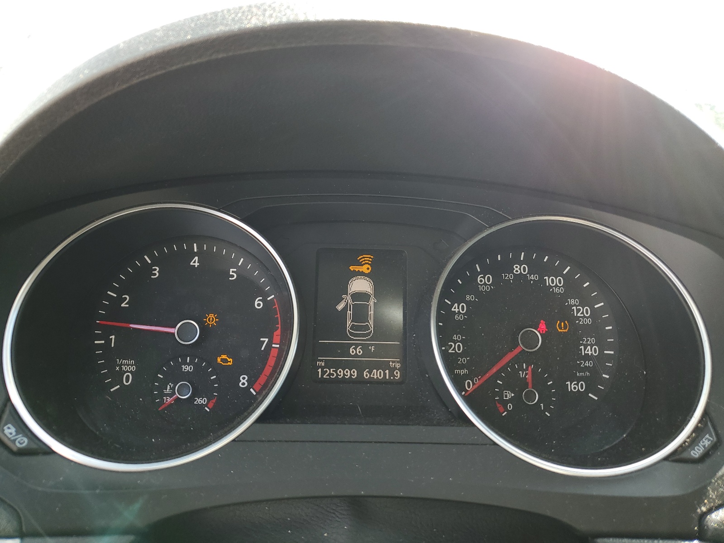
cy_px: 272
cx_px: 362
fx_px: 544
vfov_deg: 53.1
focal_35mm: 26
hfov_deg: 67.3
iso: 50
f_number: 1.5
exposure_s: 1/145
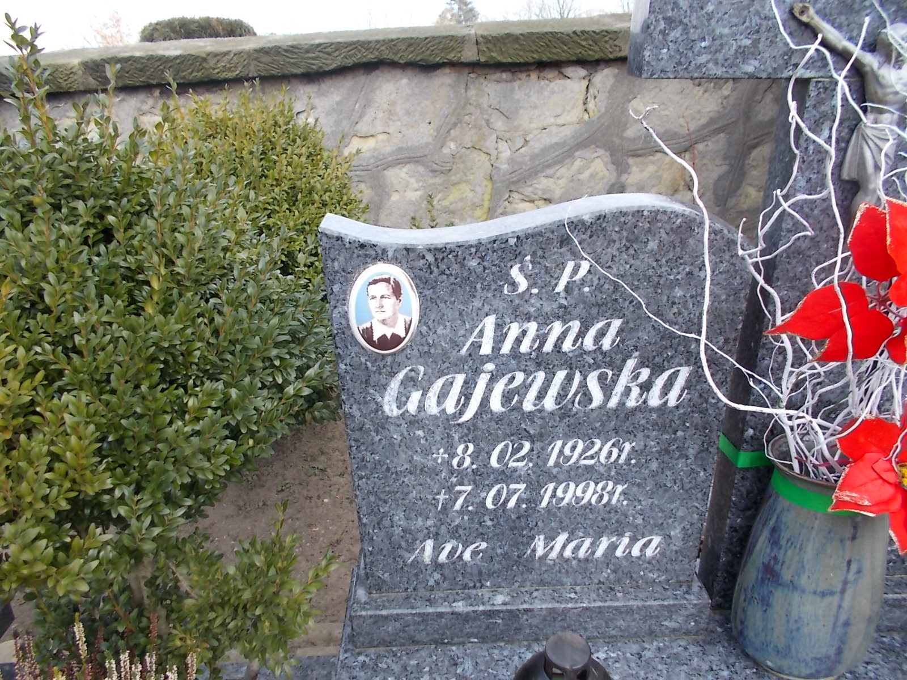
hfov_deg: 67.3
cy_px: 340
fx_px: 681
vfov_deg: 53.1
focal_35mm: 26
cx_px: 454
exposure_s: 1/160
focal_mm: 4.6
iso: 80
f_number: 3.2
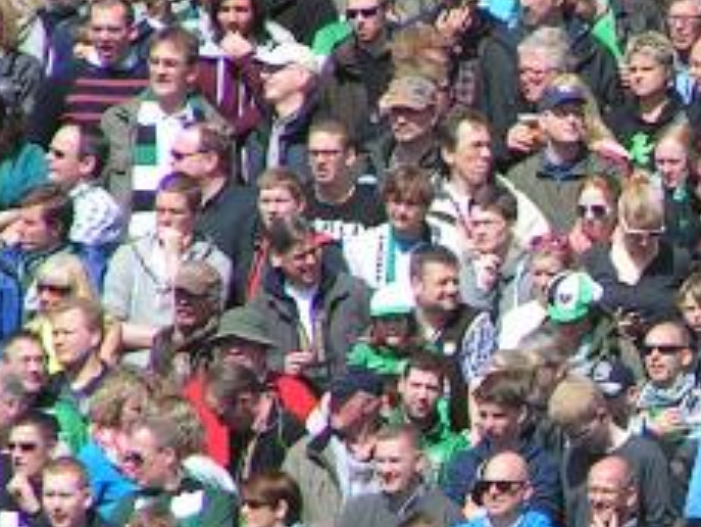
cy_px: 435
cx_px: 934
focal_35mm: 1326
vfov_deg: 1.1
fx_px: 26867
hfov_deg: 1.5
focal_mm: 58
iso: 50
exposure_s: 1/500
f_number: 5
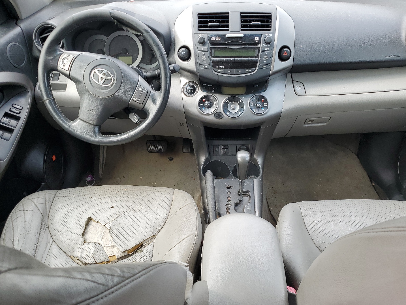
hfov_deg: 61.6
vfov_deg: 48.2
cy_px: 169
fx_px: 340
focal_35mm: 29
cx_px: 218
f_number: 1.5
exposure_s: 1/286
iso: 50
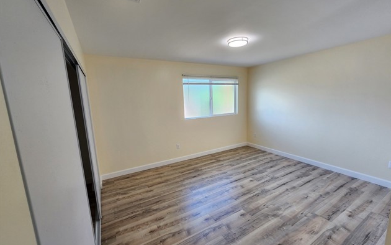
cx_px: 196
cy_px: 126
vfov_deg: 78.6
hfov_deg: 105.3
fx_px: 149
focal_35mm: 14
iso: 64
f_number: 2.2
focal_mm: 2.2
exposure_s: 1/60
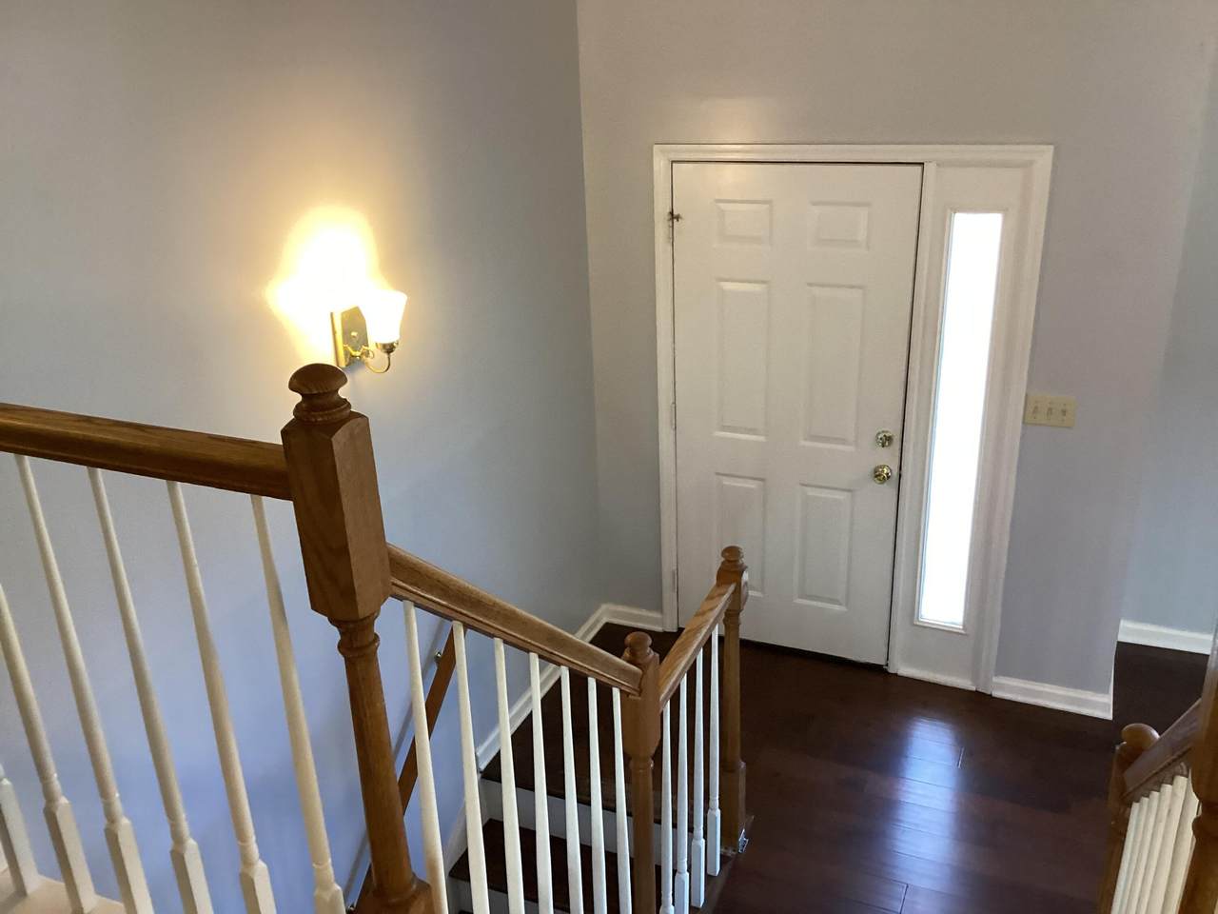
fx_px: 1091
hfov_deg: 58.4
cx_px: 609
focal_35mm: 31
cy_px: 457
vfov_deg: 45.4
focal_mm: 3.3
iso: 250
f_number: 2.4
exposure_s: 1/60
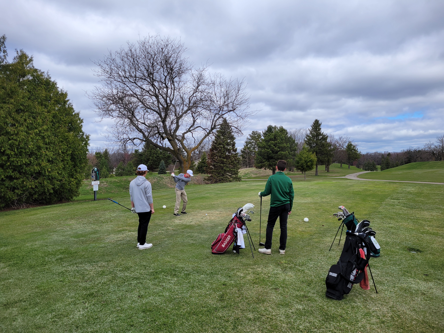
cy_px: 166
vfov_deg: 53.1
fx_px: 333
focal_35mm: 26
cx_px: 222
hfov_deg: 67.3
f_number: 1.8
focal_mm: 5.4
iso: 40
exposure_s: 1/2483
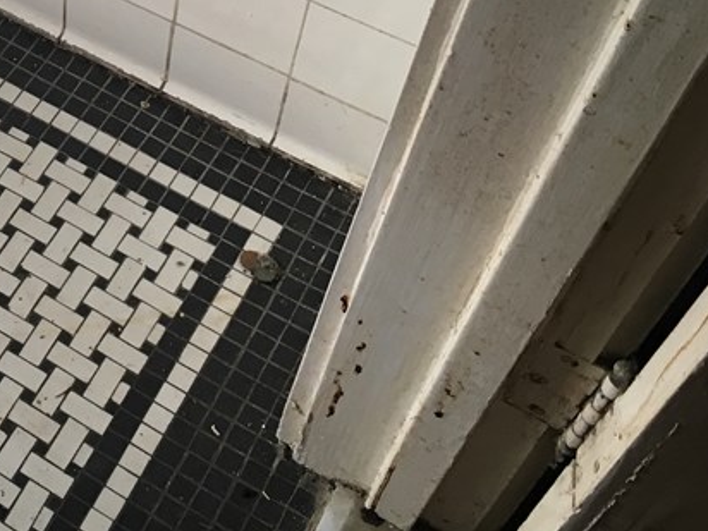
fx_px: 1473
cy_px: -45
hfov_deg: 24.6
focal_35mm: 72
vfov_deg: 19.6
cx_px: -132
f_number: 2.2
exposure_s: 1/30
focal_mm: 4.15
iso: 80
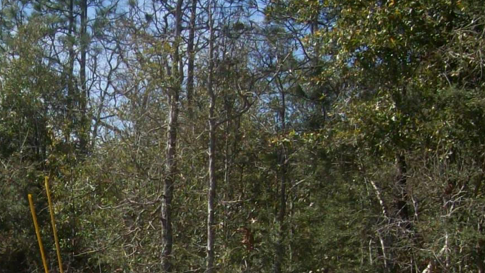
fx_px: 1183
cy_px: 310
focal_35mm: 92
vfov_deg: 12.9
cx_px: 19
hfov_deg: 22.4
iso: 80
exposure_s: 1/478
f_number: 4.8
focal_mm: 6
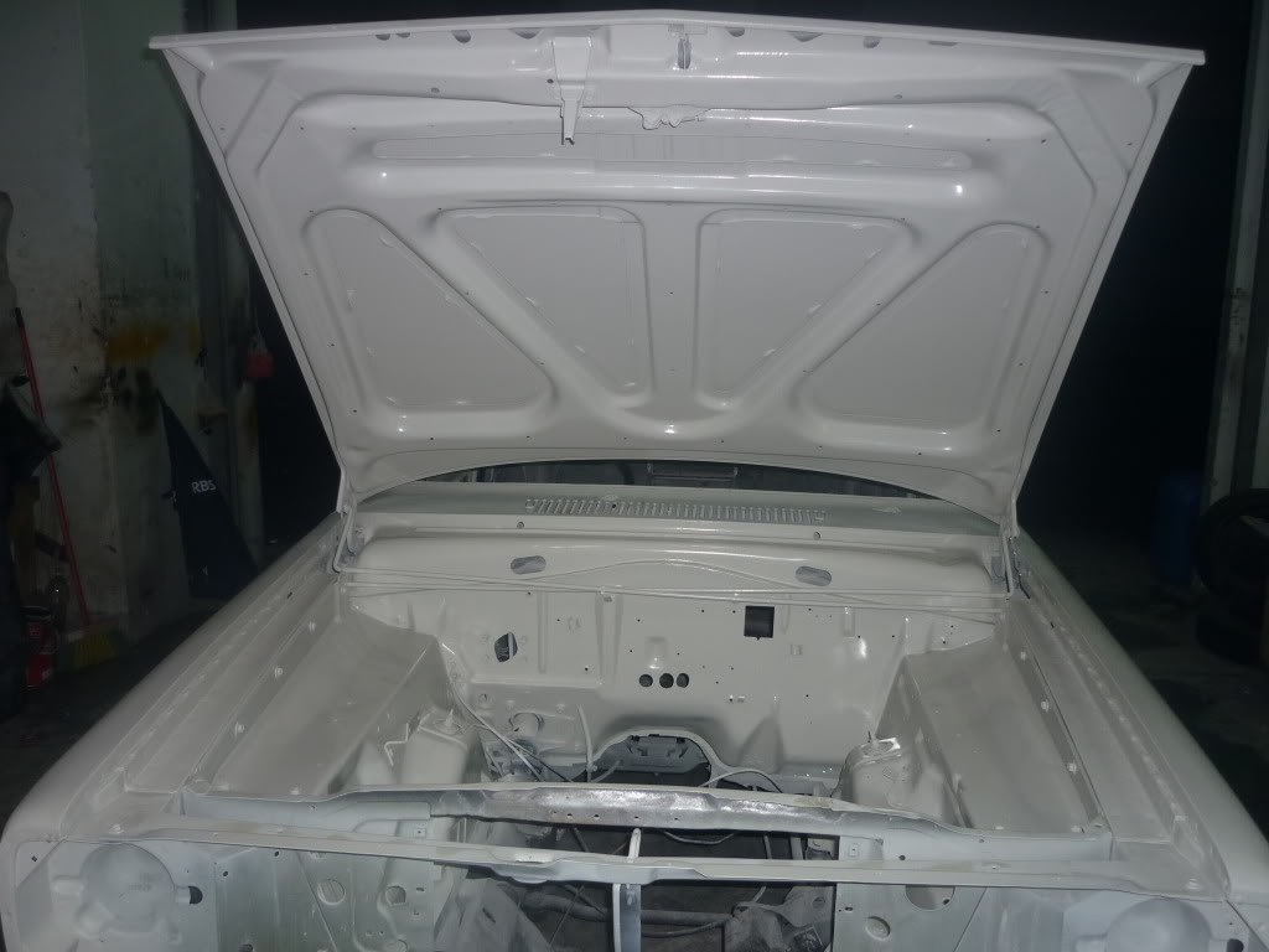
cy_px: 476
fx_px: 1210
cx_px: 634
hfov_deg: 55.4
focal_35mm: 33
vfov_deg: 42.9
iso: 100
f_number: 2.8
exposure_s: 1/30
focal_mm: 5.5
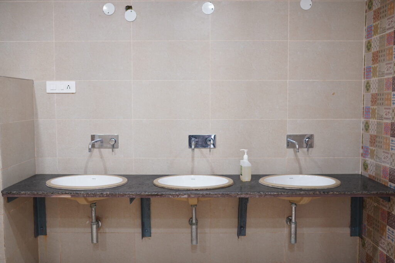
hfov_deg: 54.4
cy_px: 132
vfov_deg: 37.9
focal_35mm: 35
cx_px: 198
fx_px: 384
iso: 800
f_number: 2
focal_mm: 35
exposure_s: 1/125
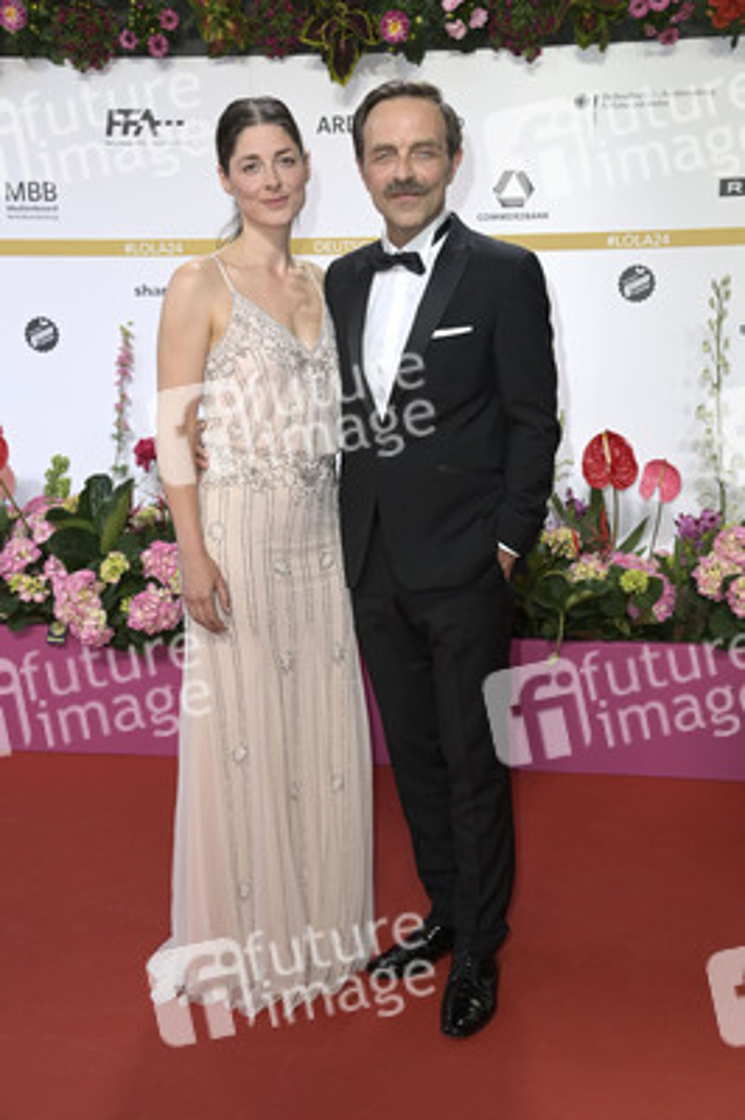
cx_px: 372
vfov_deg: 41.1
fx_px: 1492
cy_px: 560
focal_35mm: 48
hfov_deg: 28.0
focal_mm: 48
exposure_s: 1/250
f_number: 5
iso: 640
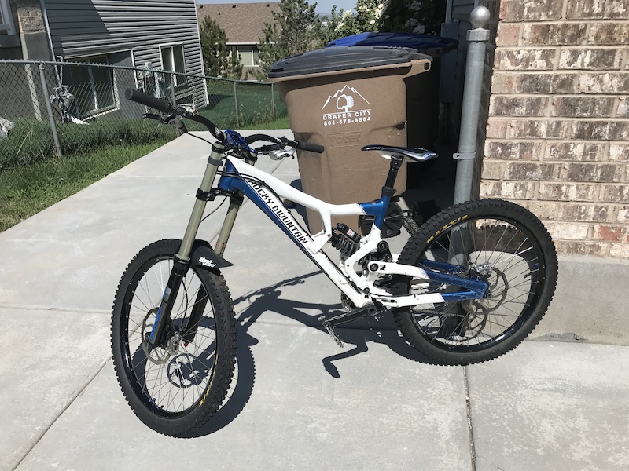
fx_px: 509
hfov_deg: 63.4
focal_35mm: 28
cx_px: 314
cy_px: 236
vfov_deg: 49.7
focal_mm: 3.99
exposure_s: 1/3425
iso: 20
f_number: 1.8
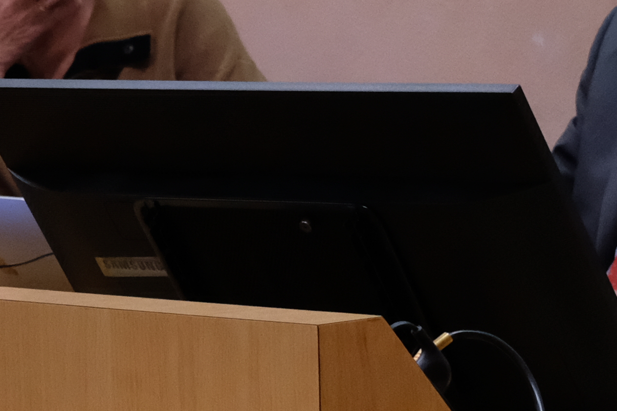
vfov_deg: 5.9
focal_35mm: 233
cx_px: 1211
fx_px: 3993
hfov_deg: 8.4
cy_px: -48
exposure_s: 1/58
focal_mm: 32.9
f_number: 5.6
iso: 3200
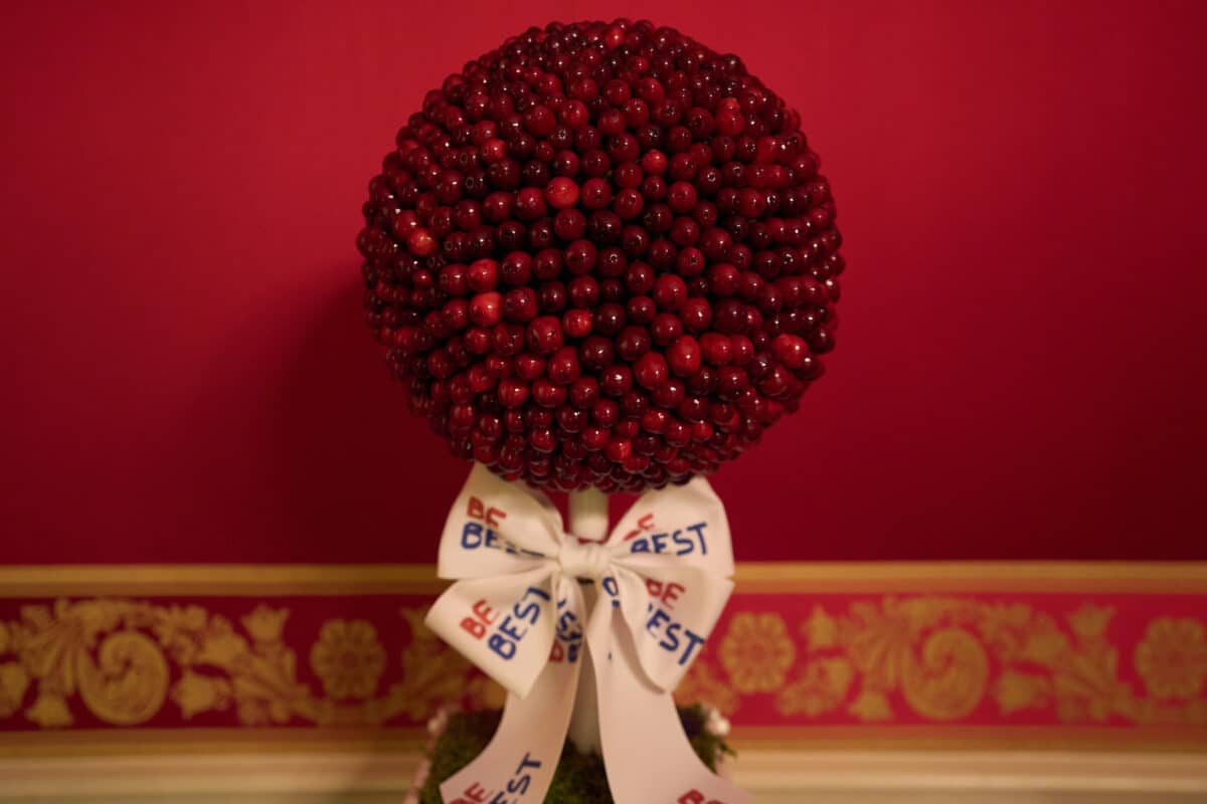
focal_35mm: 35
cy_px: 402
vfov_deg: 37.9
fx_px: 1173
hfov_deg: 54.4
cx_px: 604
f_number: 2.8
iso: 3200
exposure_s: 1/80
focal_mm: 35
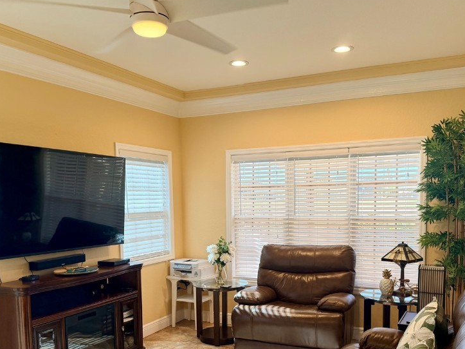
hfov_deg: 54.0
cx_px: 241
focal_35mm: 34
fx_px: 457
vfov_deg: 41.2
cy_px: 238
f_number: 1.78
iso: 100
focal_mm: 6.76
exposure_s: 1/121
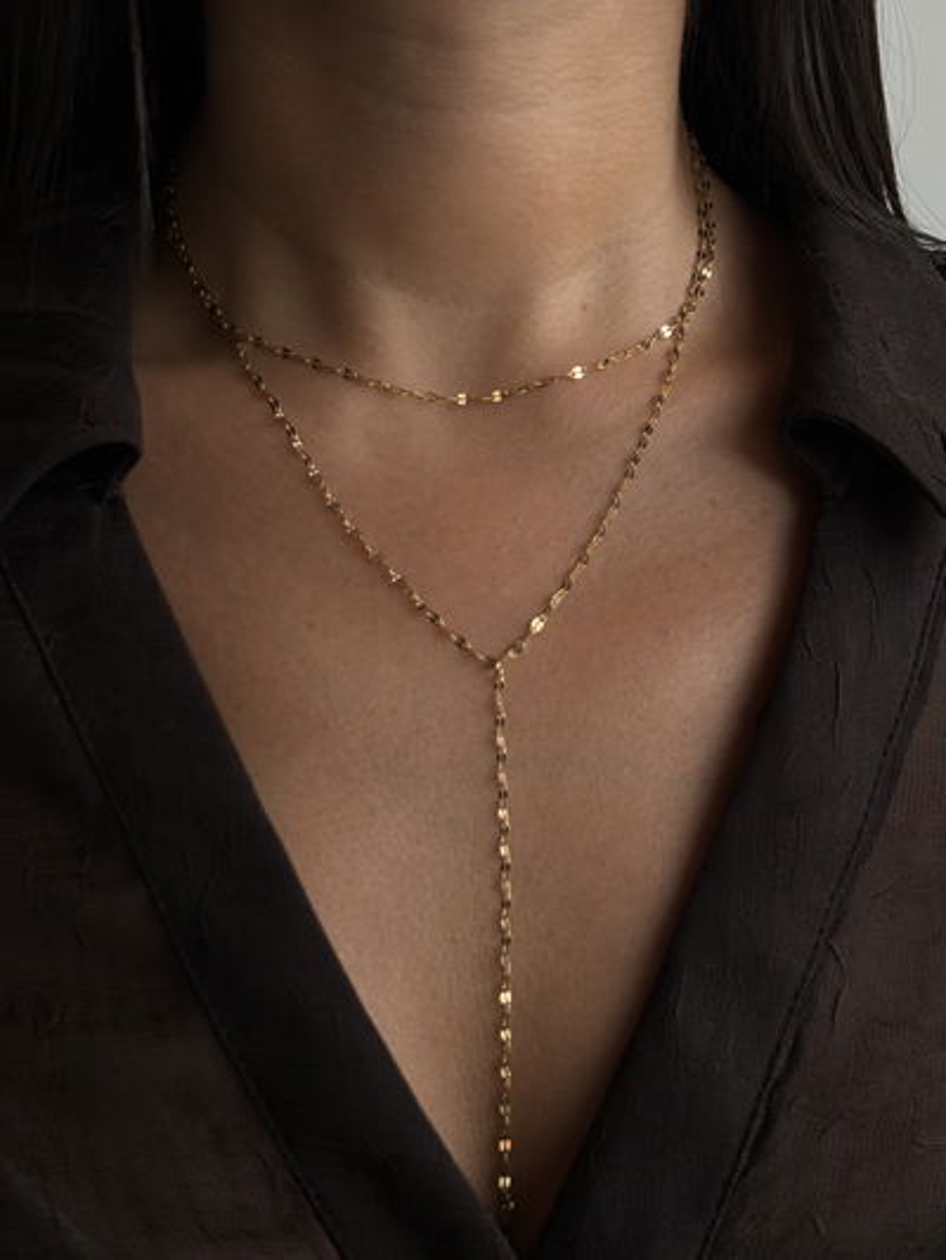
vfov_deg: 36.8
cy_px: 630
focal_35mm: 52
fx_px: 1894
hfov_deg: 28.0
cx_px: 473
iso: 64
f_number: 1.6
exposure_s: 1/180
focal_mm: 5.96
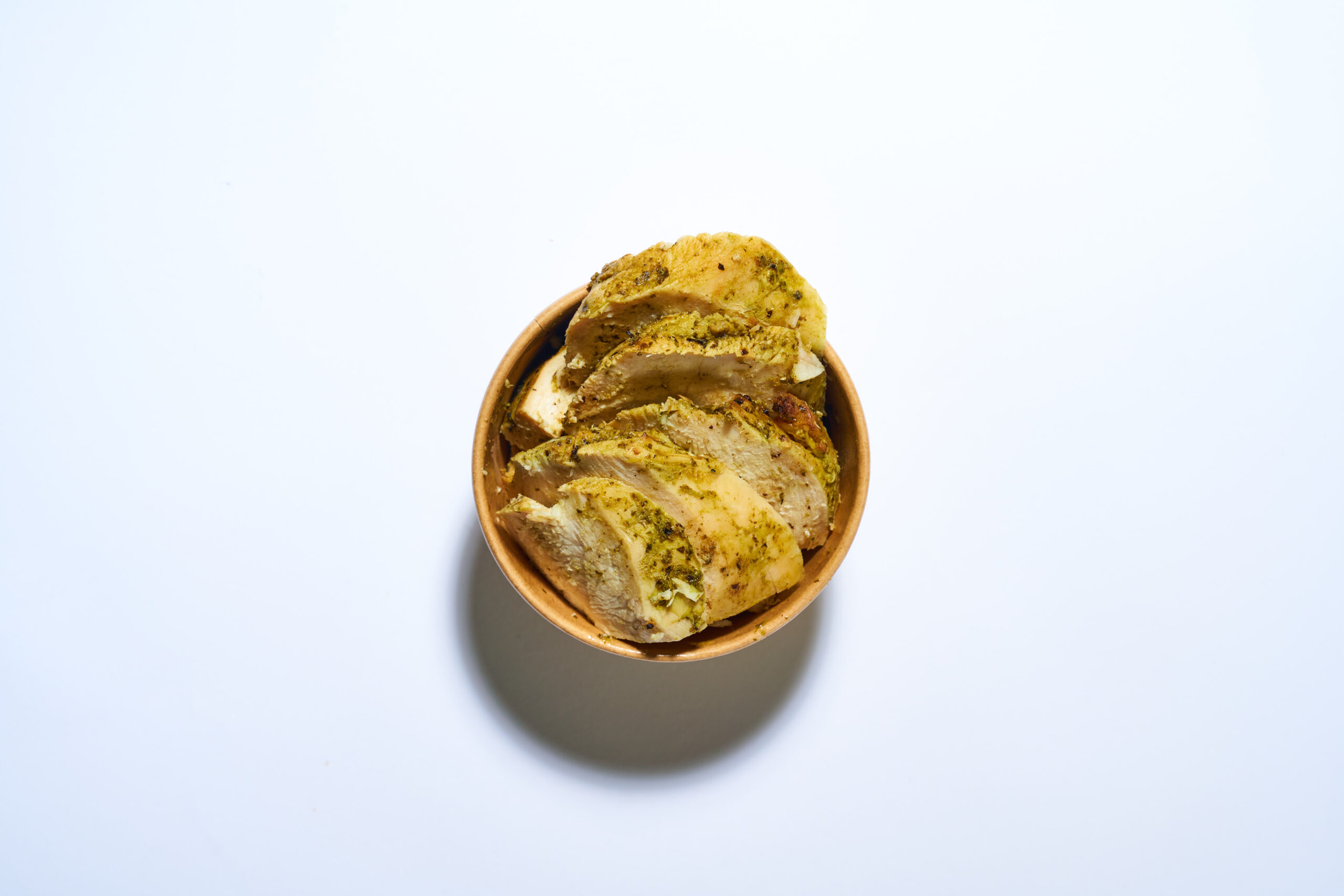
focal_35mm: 57
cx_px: 672
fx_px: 2117
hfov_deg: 35.2
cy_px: 448
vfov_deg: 23.9
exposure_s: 1/125
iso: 125
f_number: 10
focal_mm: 56.7
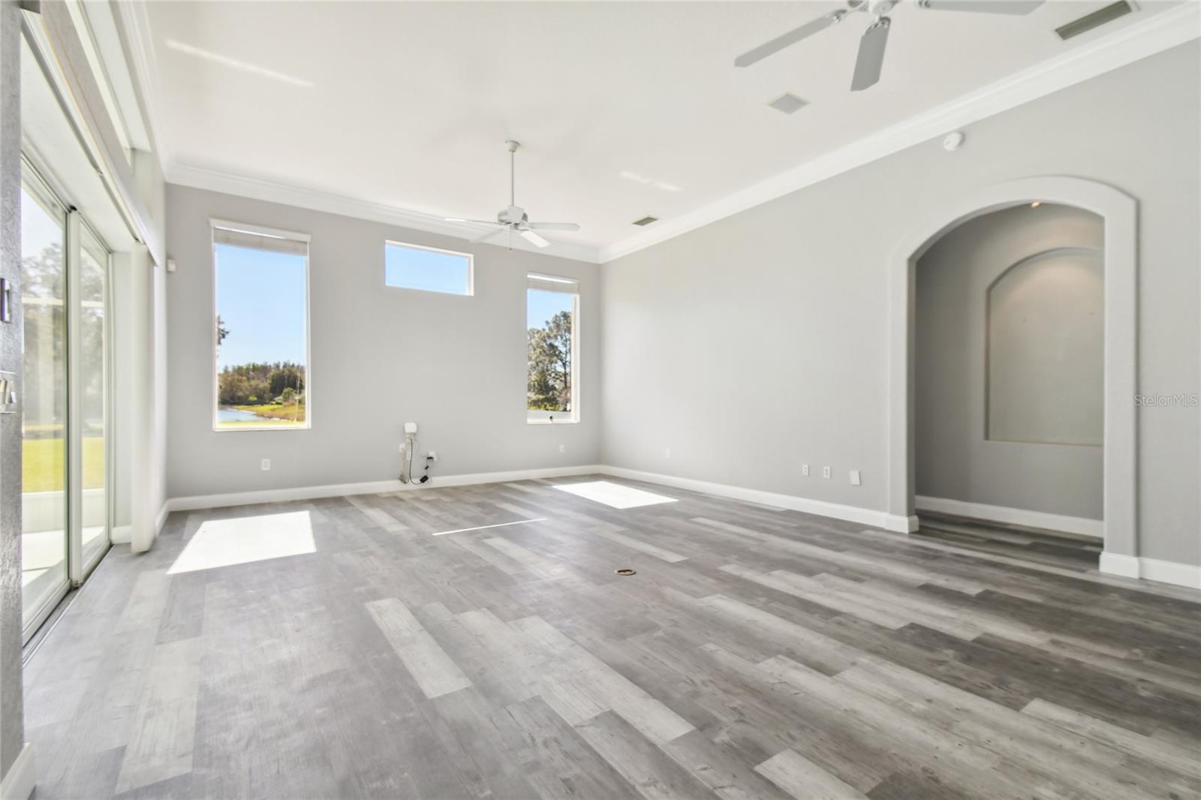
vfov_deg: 77.3
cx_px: 600
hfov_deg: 100.4
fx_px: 500
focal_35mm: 15
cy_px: 400
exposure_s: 1/60
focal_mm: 10
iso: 100
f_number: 7.1
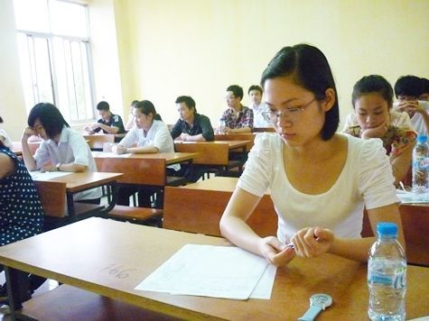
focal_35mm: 33
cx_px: 214
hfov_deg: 55.4
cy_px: 160
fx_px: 409
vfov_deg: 42.9
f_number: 2.8
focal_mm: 5.5
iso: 800
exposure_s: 1/60
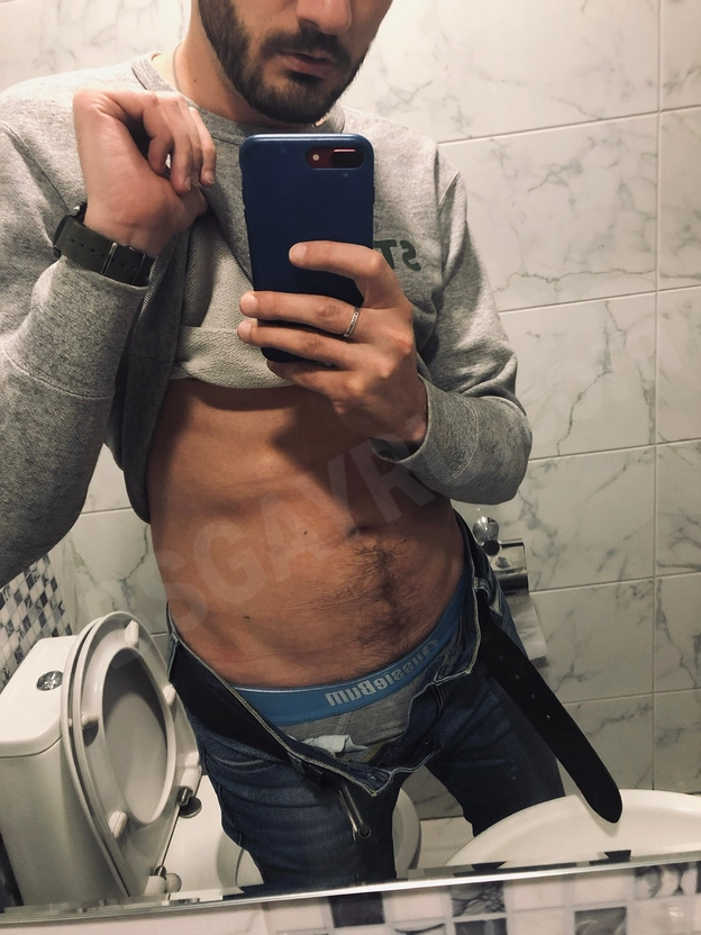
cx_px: 350
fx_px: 756
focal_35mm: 28
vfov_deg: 63.4
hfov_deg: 49.7
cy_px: 468
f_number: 1.8
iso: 80
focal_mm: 3.99
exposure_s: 1/15
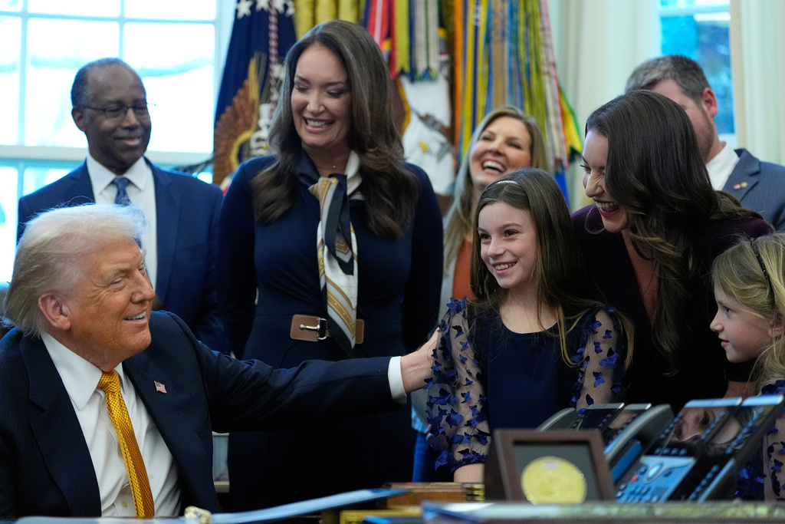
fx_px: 1526
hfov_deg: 28.8
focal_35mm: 70
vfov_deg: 19.5
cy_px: 262
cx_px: 392
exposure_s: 1/250
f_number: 2.8
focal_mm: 70
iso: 6400
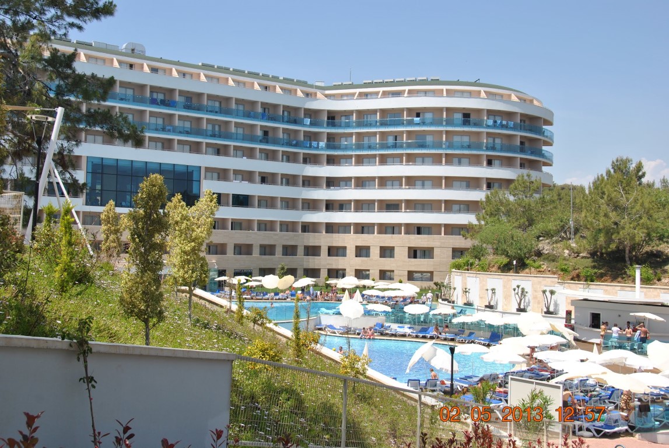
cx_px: 334
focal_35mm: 40
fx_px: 754
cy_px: 224
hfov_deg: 47.9
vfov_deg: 33.1
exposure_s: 1/250
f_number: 8
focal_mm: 27
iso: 100
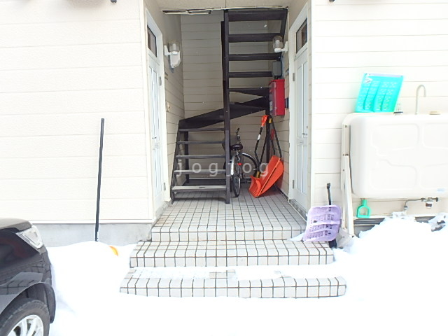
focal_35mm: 21
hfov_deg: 79.0
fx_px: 272
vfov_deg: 63.4
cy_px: 168
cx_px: 224
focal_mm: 3.7
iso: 125
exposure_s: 1/200
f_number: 3.5
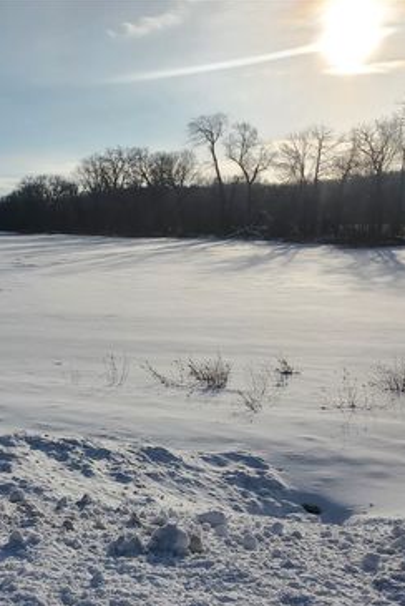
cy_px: 310
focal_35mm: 37
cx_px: 41
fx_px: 623
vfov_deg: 51.8
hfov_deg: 34.1
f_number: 2.4
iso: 50
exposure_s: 1/4281
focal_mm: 4.3
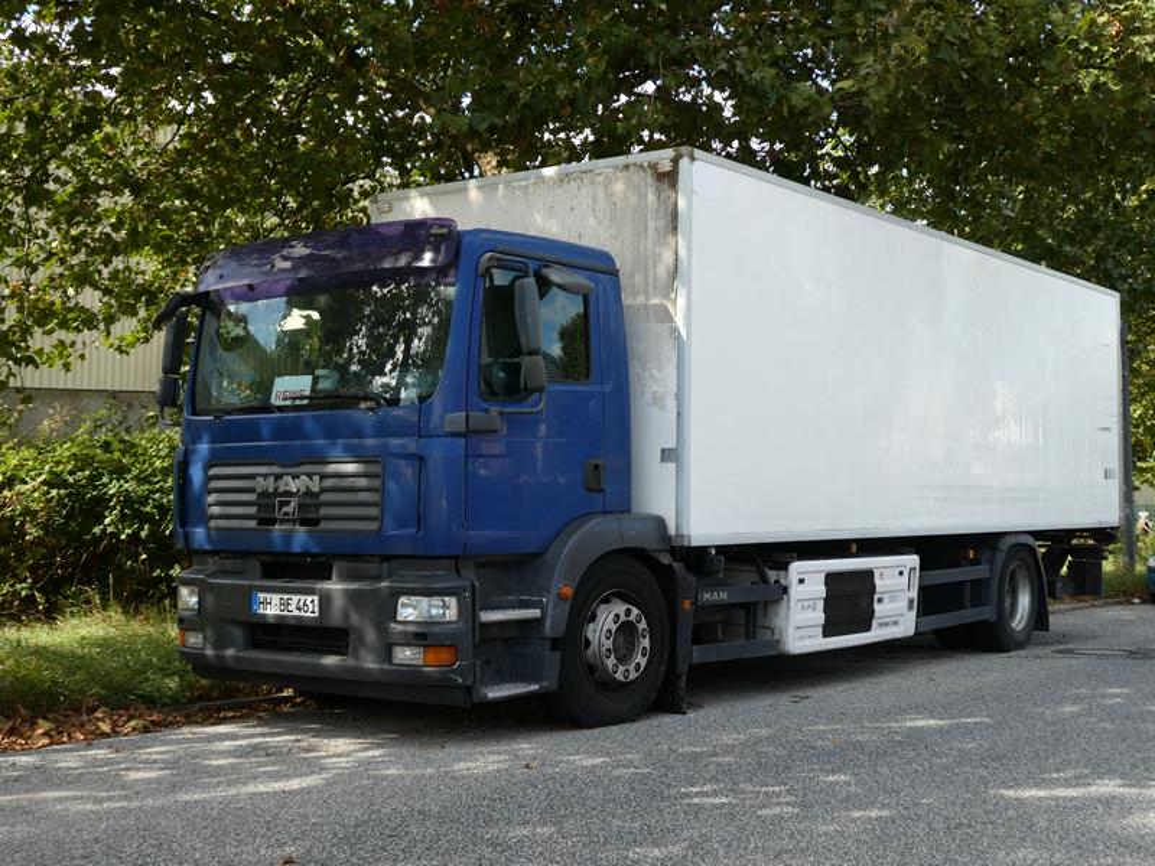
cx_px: 578
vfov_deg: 32.9
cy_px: 433
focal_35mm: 44
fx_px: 1468
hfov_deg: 42.9
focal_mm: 7.8
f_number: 3.9
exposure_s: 1/200
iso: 80
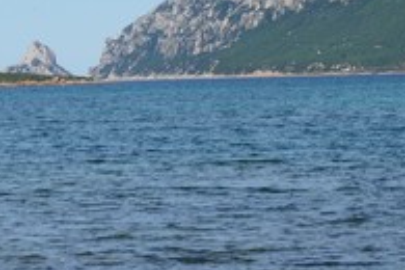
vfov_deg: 7.0
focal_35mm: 194
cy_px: -33
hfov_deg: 10.6
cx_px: 328
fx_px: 2184
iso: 200
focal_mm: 55
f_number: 13
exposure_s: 1/250
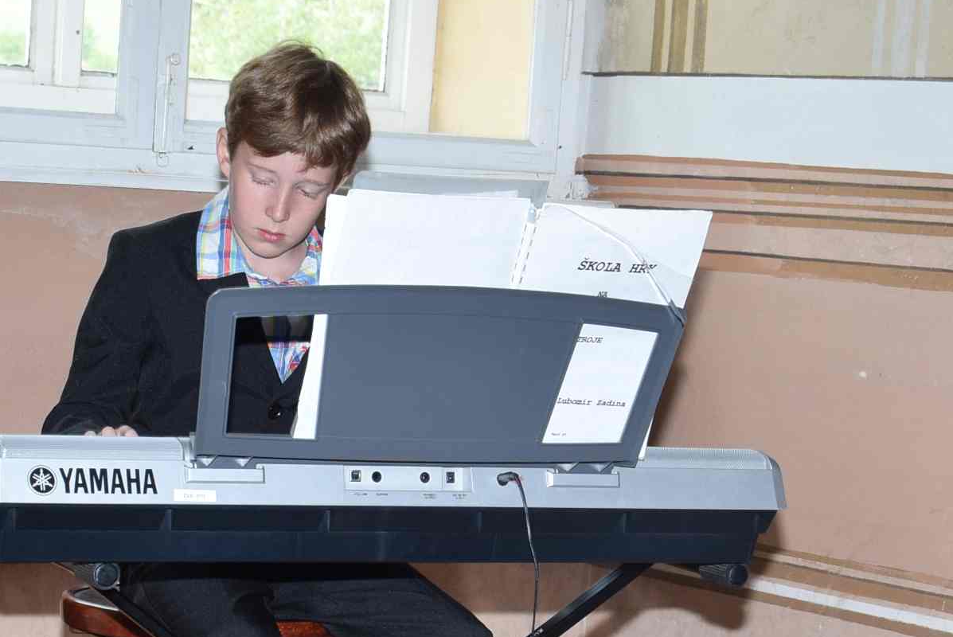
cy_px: 494
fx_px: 3179
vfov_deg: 11.4
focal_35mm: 120
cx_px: 375
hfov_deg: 17.0
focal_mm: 32
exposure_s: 1/100
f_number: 5.6
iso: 400
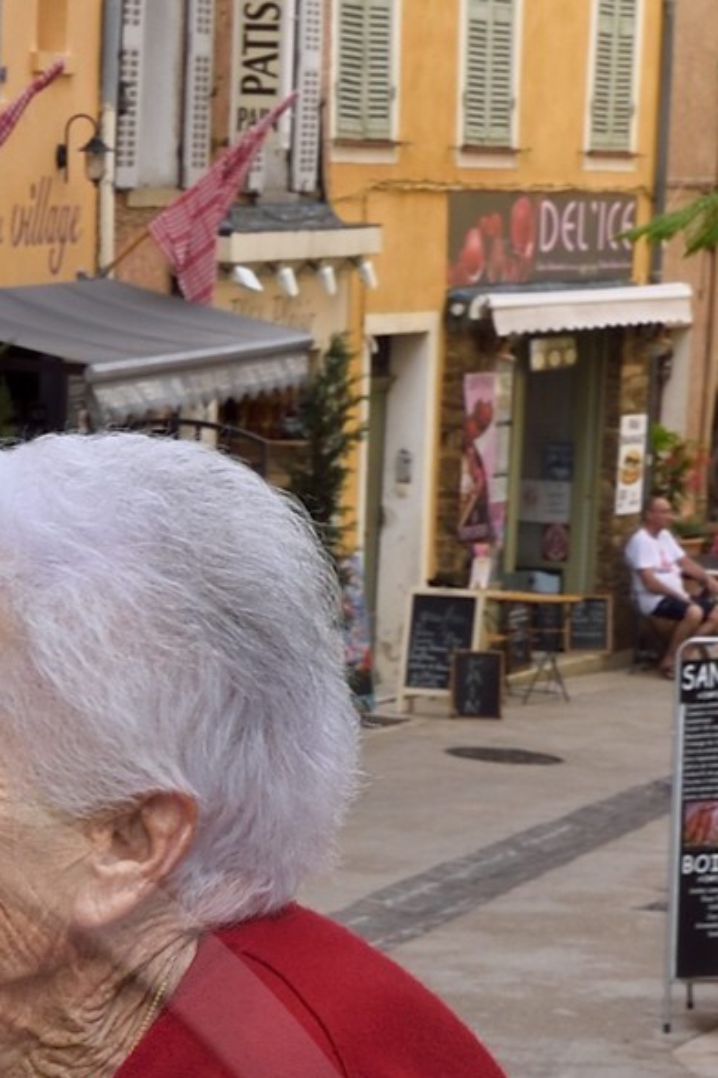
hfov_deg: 10.8
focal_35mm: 122
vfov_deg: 15.6
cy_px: 1569
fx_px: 3652
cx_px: -356
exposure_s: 1/100
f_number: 13
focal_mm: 30
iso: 200
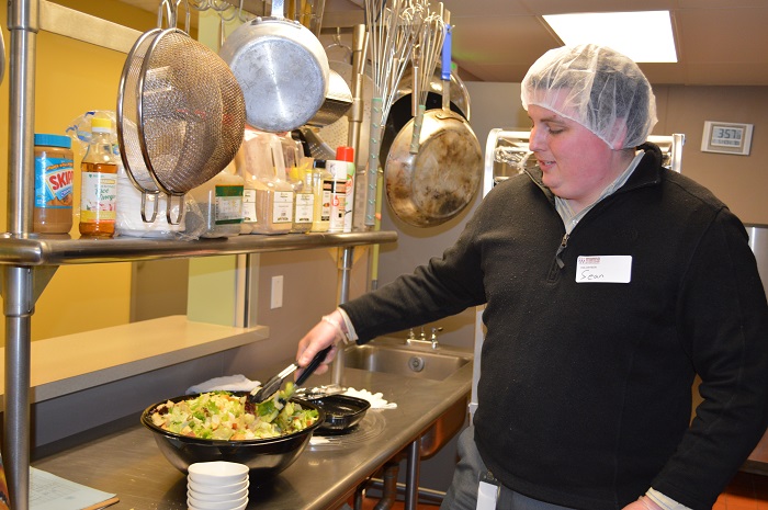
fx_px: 767
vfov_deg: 36.8
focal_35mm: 36
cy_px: 255
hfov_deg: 53.2
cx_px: 384
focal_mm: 24
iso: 560
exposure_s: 1/60
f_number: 4
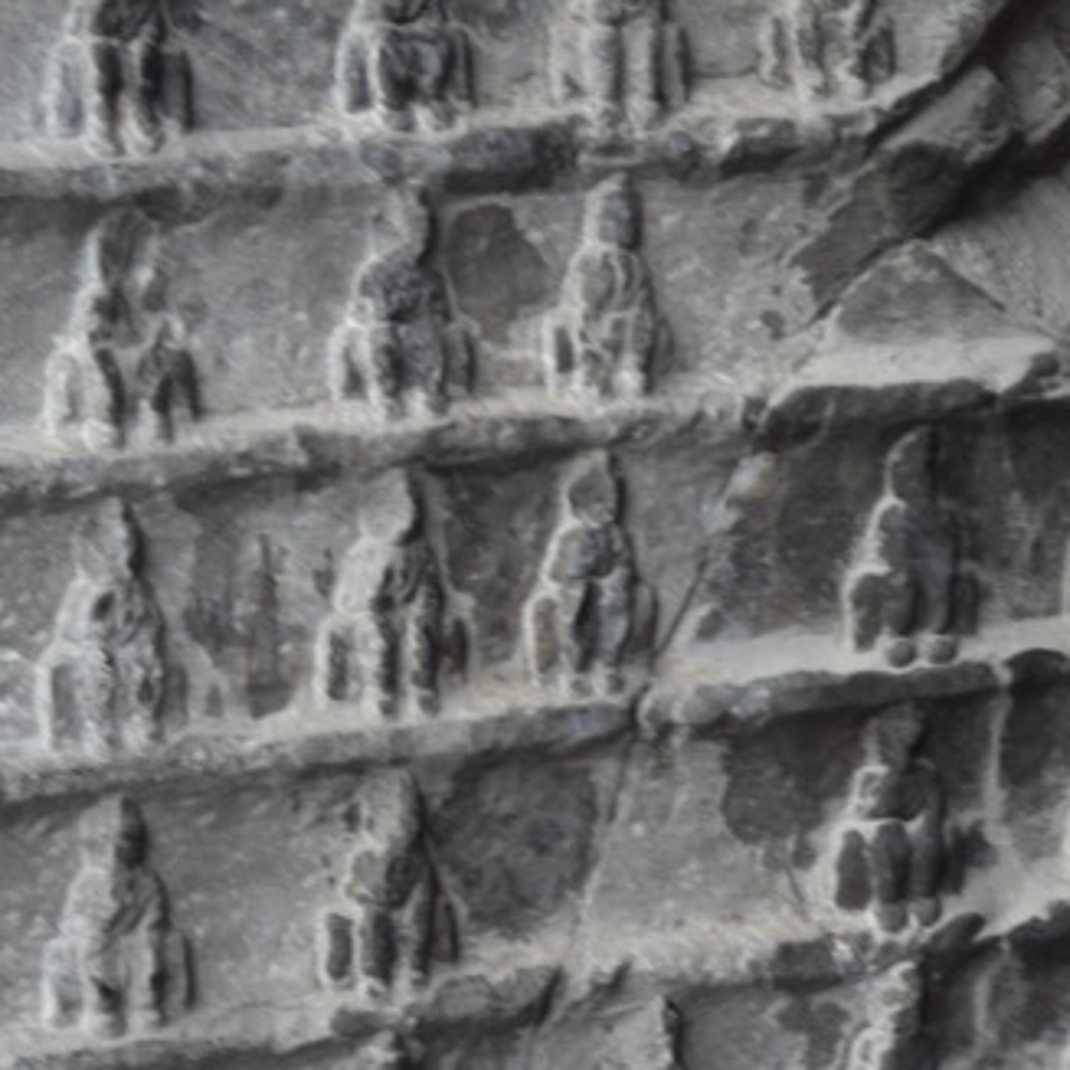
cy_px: 537
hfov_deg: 12.6
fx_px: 4861
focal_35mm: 139
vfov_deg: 12.6
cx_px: 452
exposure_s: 1/30
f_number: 4.5
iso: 200
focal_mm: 19.8
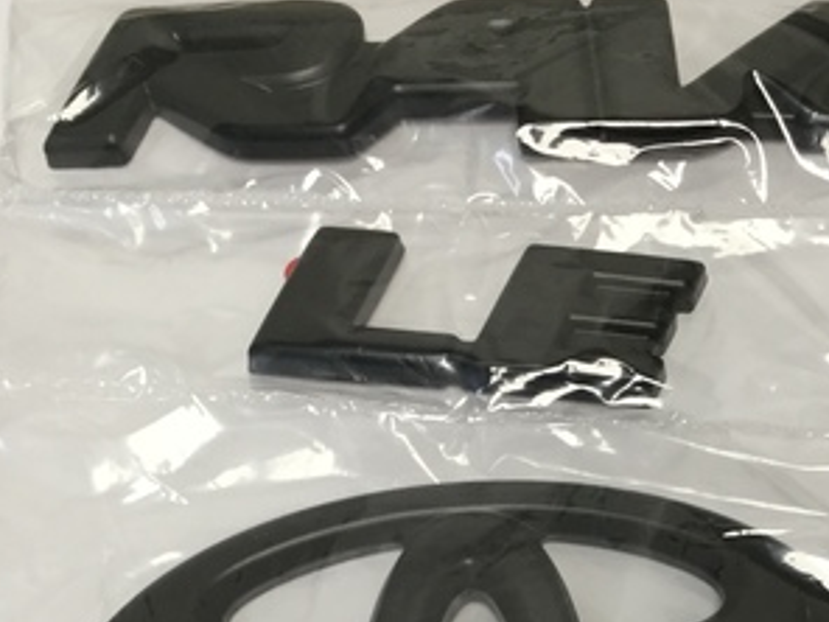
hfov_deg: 28.8
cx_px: 549
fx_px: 1605
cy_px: 633
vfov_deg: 21.1
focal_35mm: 67
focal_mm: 3.3
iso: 50
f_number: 2.4
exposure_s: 1/30
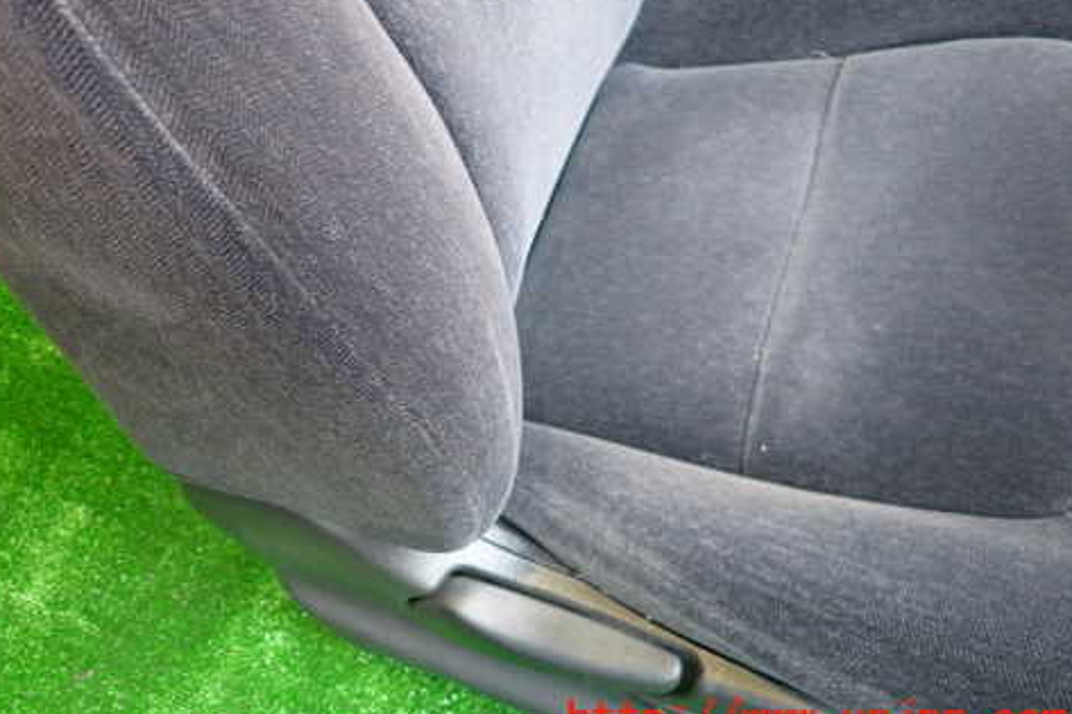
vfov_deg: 39.5
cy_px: 240
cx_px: 399
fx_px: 982
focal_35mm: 33
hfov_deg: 56.5
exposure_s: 1/30
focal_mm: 4.5
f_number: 2
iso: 250
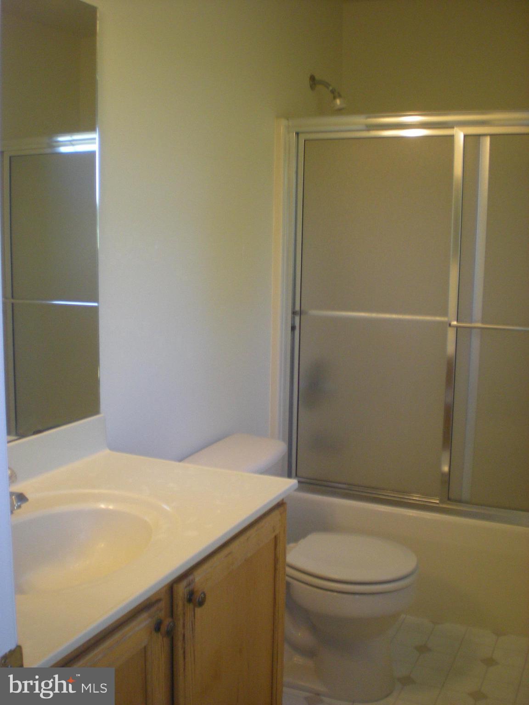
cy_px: 352
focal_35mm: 38
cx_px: 264
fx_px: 774
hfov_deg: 37.7
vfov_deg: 49.0
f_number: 3.1
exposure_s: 1/31.8
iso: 200
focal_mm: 6.3
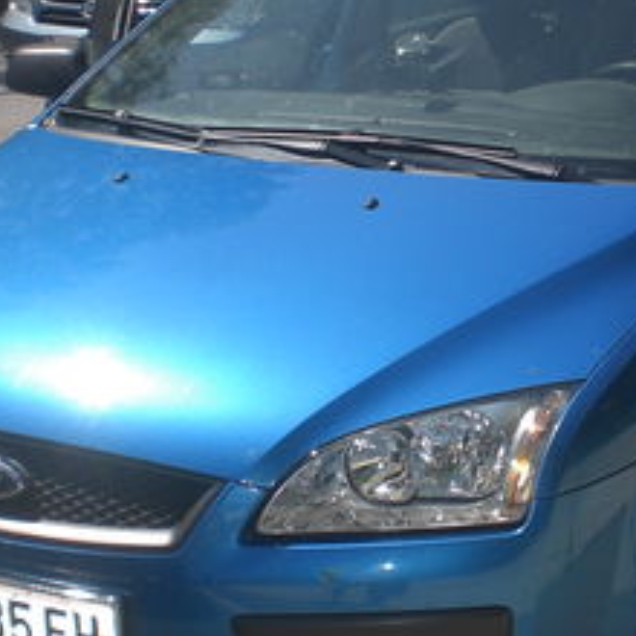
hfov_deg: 20.2
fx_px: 1767
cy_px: 308
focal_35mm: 85
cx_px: 512
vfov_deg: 20.4
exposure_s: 1/320
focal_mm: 6.3
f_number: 4.4
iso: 50
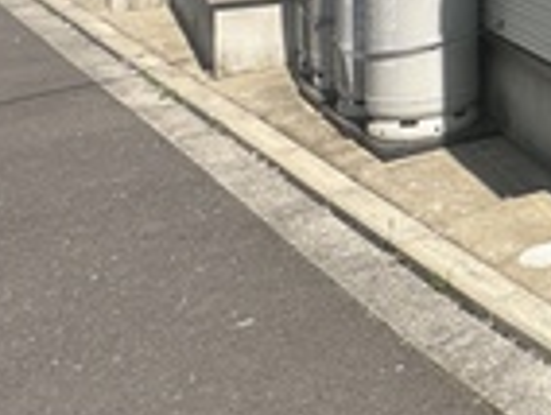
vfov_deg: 18.9
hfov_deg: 19.2
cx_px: 1055
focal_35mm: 69
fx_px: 1100
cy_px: -200
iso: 50
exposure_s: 1/2747
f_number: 2.2
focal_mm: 2.22
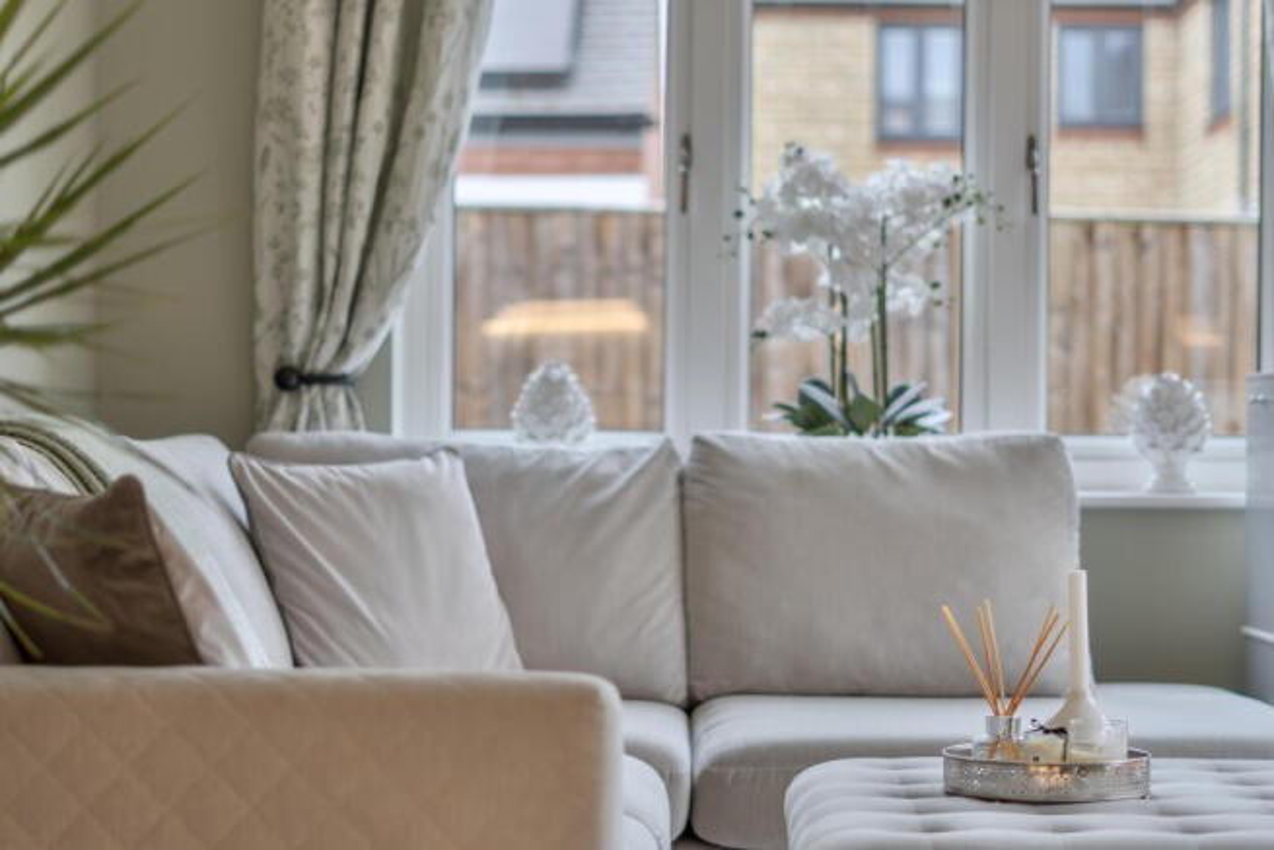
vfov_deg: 18.2
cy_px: 425
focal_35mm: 75
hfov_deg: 27.0
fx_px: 2655
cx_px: 637
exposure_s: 1/25
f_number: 1.8
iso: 100
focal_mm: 50
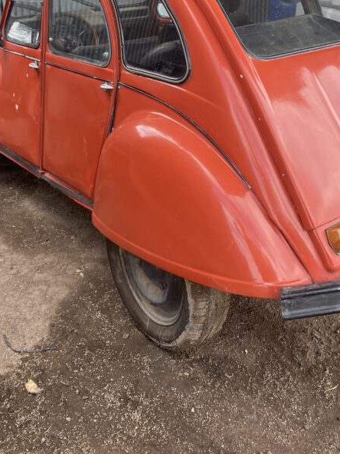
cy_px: 74
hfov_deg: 32.2
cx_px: 163
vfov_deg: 39.9
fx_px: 589
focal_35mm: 45
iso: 32
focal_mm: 4.25
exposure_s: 1/252
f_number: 1.8
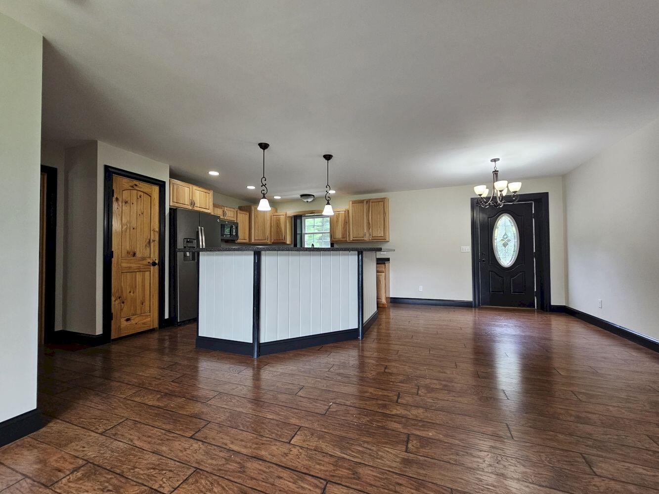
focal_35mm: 13
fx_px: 248
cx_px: 330
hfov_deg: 106.2
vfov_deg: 89.9
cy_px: 247
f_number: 2.2
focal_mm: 2.2
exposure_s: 1/60
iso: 160
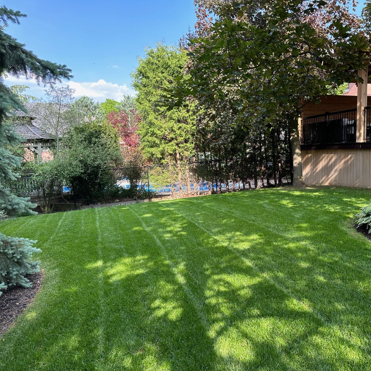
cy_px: 189
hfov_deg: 54.9
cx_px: 233
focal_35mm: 29
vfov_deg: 55.6
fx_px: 352
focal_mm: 6.86
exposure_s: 1/484
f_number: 1.78
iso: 80
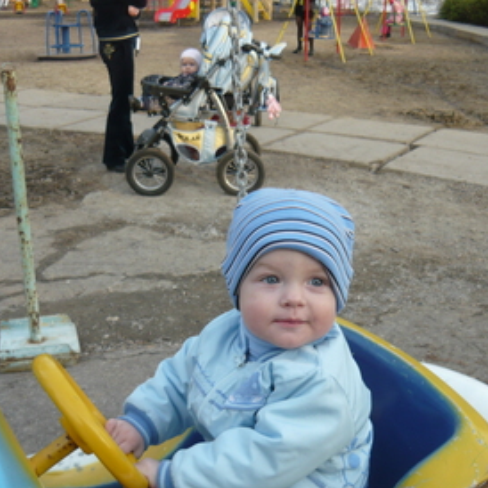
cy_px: 296
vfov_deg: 35.2
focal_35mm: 48
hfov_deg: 35.3
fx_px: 766
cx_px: 281
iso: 100
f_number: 2.8
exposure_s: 1/160
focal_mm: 5.5
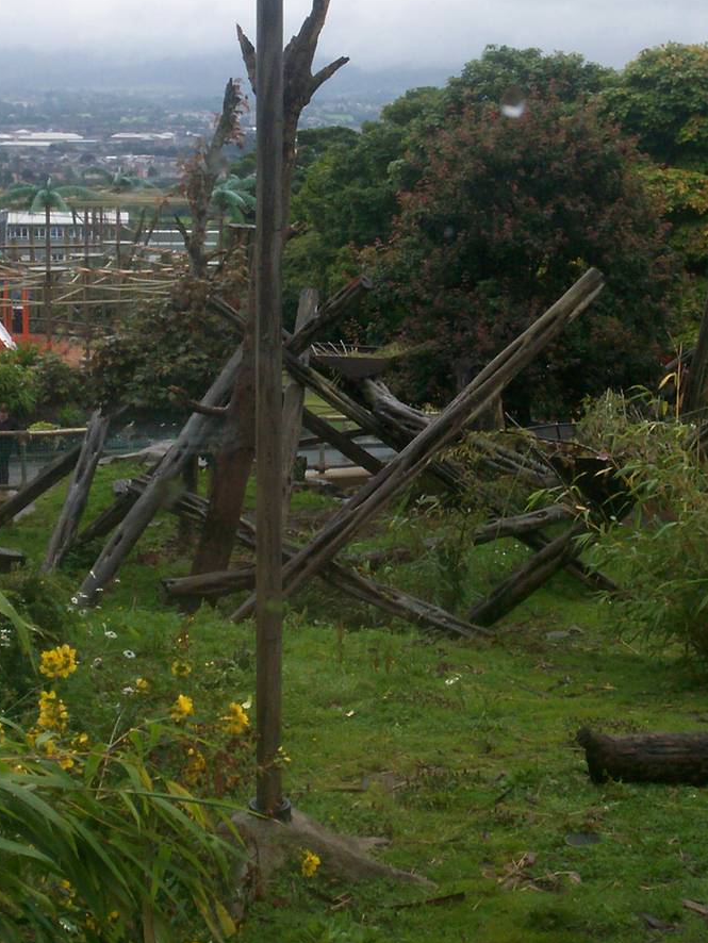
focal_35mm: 65
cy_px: 401
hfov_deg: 22.6
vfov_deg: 29.8
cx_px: 350
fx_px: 1772
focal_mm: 5.9
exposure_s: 1/362
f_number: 4.5
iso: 100
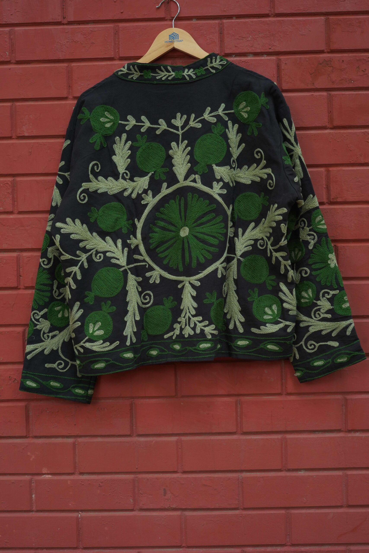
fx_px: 769
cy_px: 276
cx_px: 184
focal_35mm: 50
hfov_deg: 27.0
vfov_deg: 39.6
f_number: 7.1
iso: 640
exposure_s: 1/160
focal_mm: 50
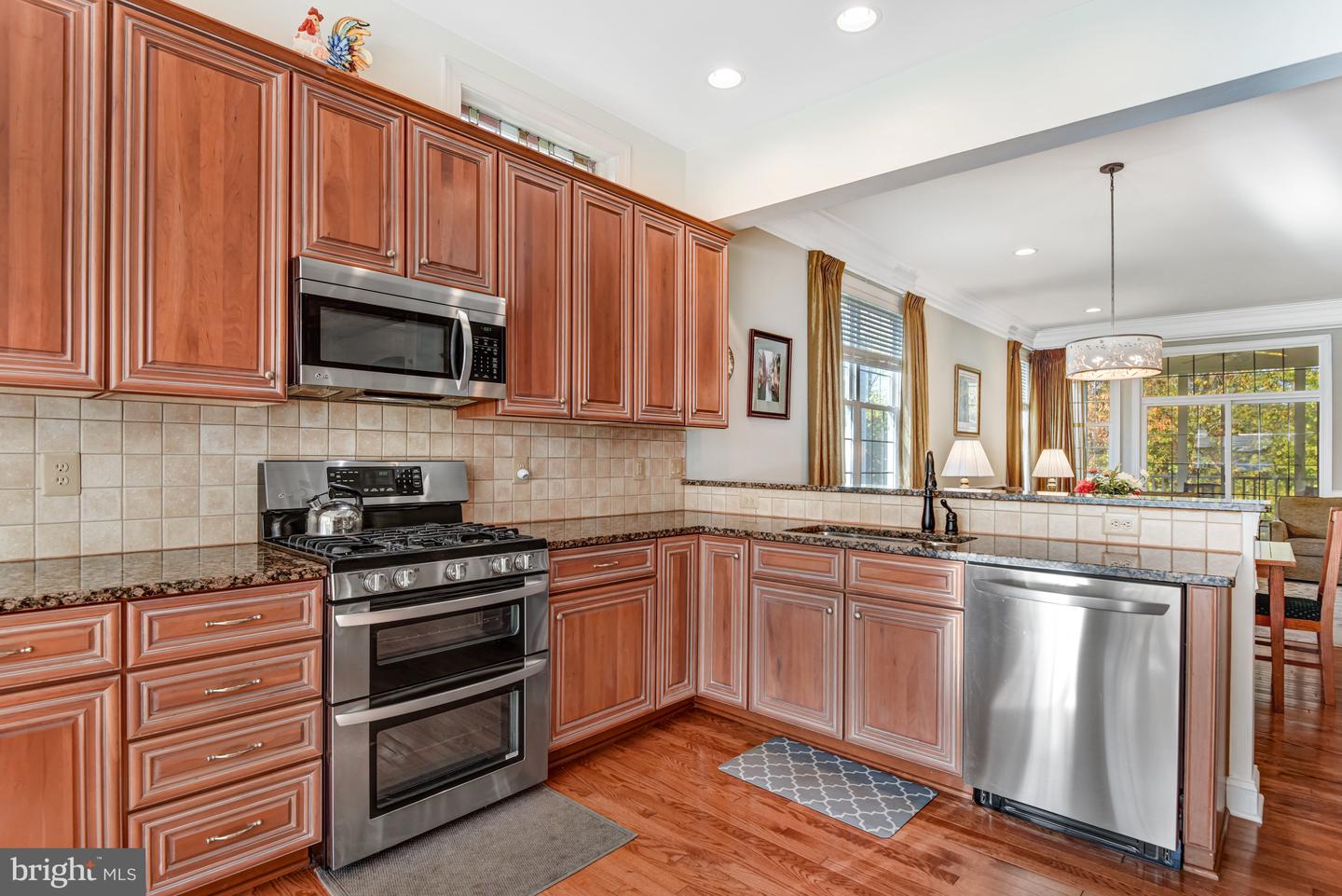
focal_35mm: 17
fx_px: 634
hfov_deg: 93.3
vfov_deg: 70.5
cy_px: 448
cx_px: 671
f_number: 8
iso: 400
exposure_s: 1/25
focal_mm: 17
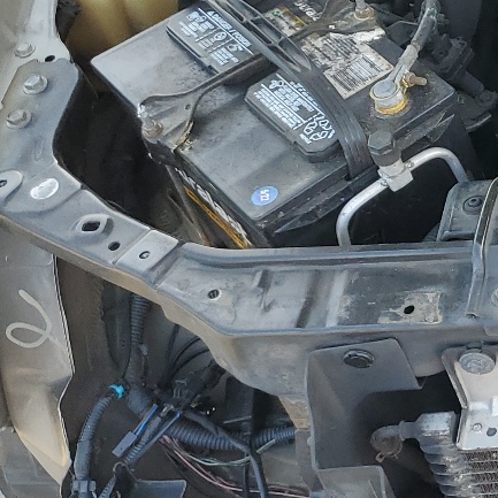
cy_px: 107
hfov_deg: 16.7
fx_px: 1383
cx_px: 915
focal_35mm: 85
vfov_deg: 20.2
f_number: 1.5
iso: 50
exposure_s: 1/357
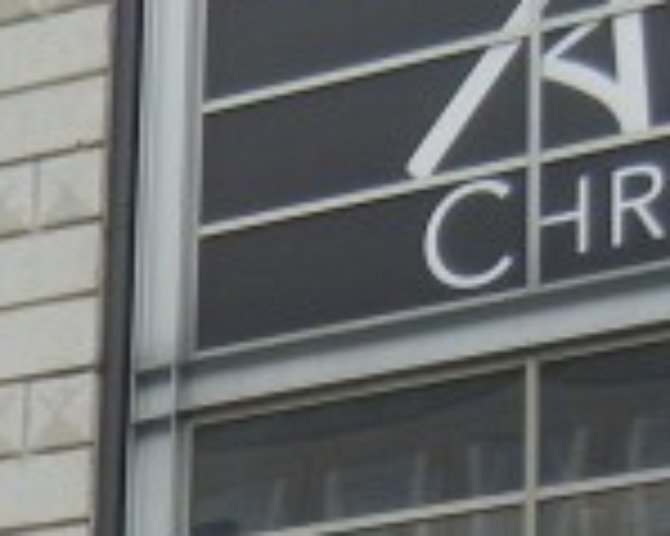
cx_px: -625
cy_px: 734
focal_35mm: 201
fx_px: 3983
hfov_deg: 9.1
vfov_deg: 7.6
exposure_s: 1/260
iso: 160
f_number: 3.5
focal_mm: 5.4
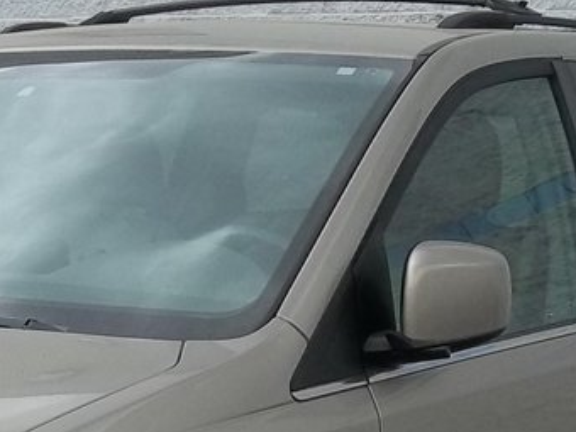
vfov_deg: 12.1
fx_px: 1997
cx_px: 58
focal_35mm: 120
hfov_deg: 16.2
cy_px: 511
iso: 80
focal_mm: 4.9
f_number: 3.5
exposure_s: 1/200
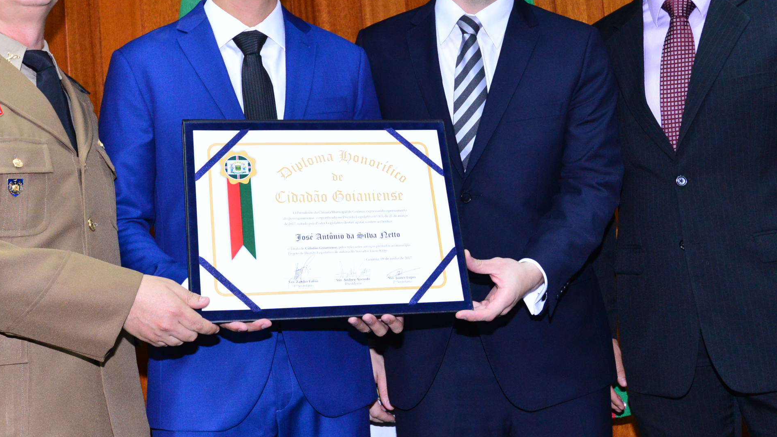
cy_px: 124
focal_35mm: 58
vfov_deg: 20.6
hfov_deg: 36.0
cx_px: 403
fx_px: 1195
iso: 3200
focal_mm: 35
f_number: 5.6
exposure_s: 1/125
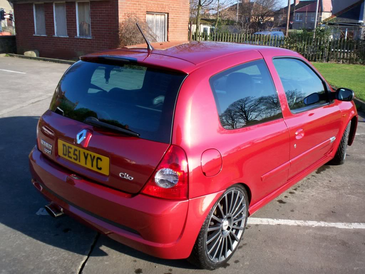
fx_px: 380
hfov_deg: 51.4
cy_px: 137
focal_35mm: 36
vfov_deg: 39.7
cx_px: 182
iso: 100
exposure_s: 1/249
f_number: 4.5
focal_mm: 5.9
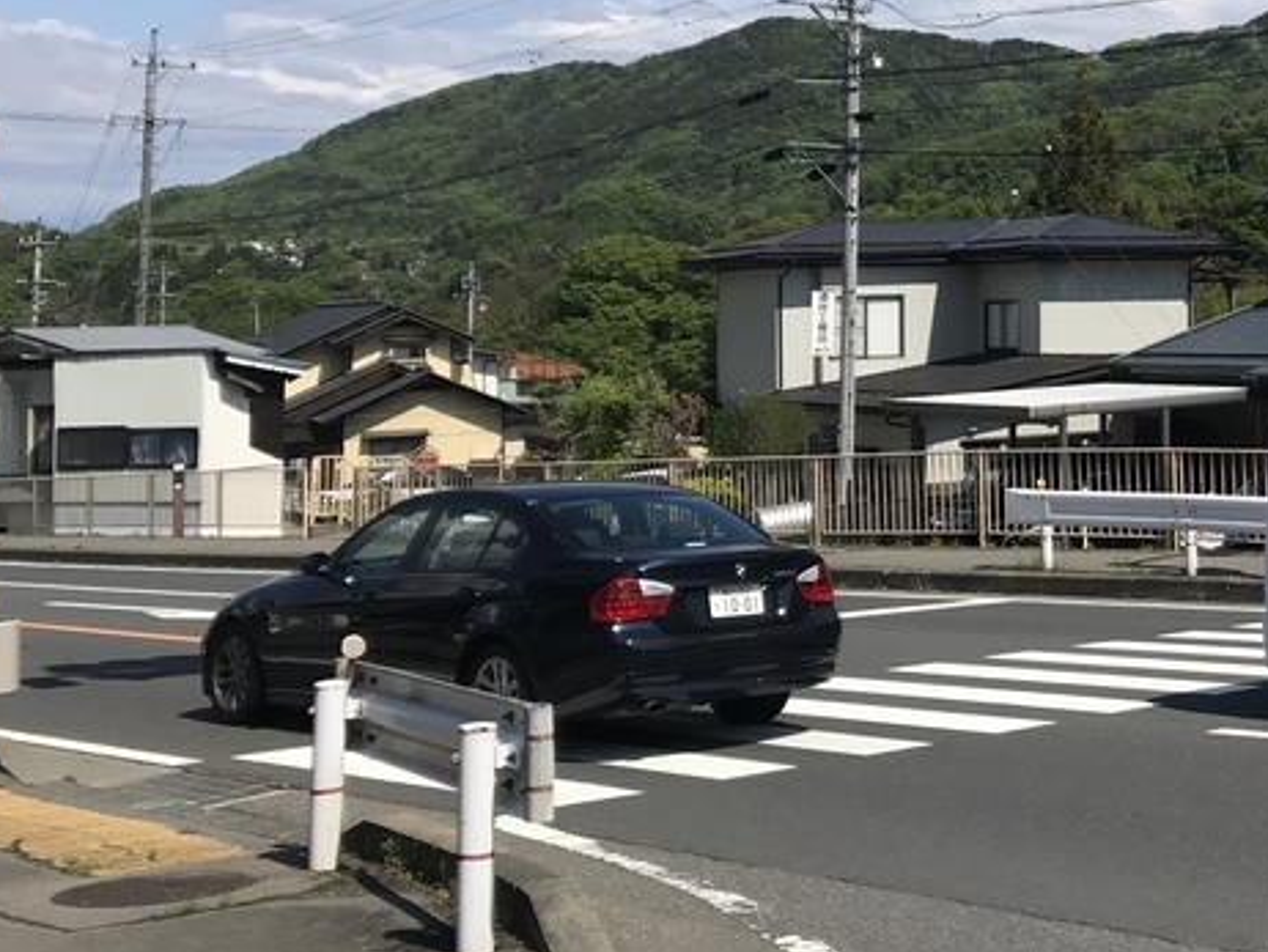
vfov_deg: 23.2
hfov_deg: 28.8
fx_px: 2272
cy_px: 129
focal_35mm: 62
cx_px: 1328
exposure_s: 1/3096
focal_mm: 3.99
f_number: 1.8
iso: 20
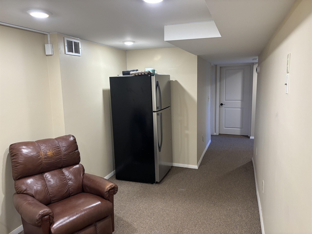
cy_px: 117
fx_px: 234
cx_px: 156
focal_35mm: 26
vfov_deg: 53.1
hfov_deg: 67.3
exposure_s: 1/60
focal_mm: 5.96
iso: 200
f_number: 1.6
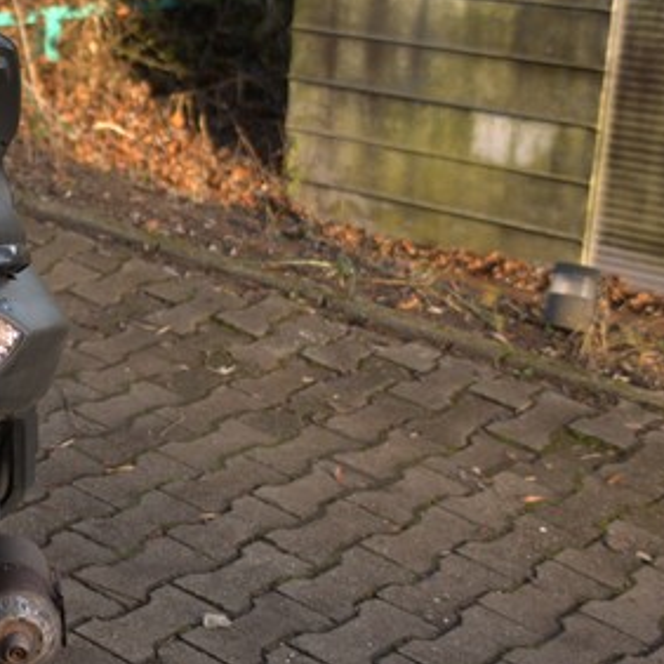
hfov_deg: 20.1
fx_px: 1780
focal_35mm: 82
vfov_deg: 21.1
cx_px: -78
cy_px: 283
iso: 250
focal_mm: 34
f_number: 2.8
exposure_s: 1/250
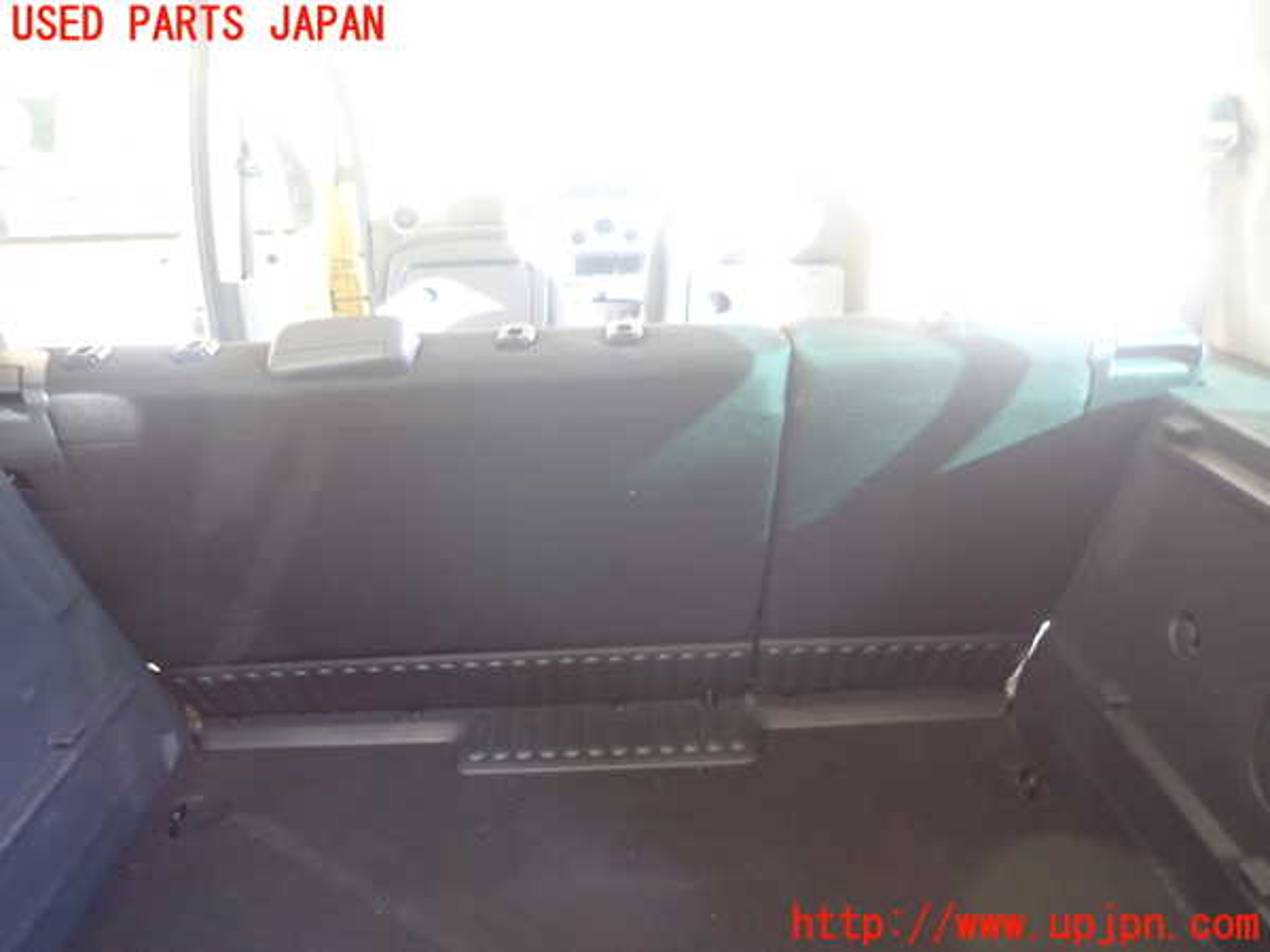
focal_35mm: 25
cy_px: 476
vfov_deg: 54.9
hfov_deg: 69.4
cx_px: 635
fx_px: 917
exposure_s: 1/30
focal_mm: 4.5
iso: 800
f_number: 2
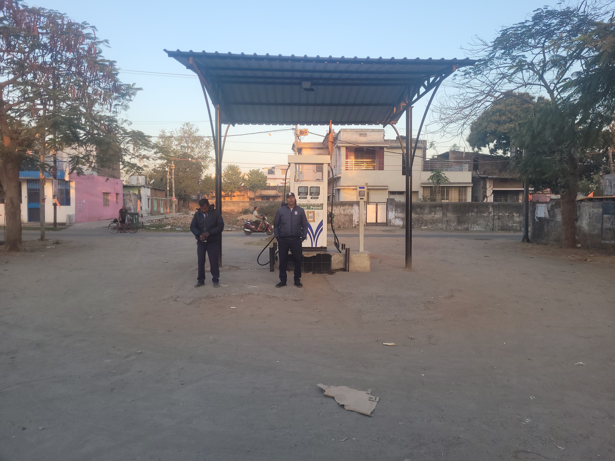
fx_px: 462
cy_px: 230
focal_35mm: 26
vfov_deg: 53.1
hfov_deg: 67.3
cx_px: 308
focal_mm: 5.4
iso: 40
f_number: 1.8
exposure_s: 1/206
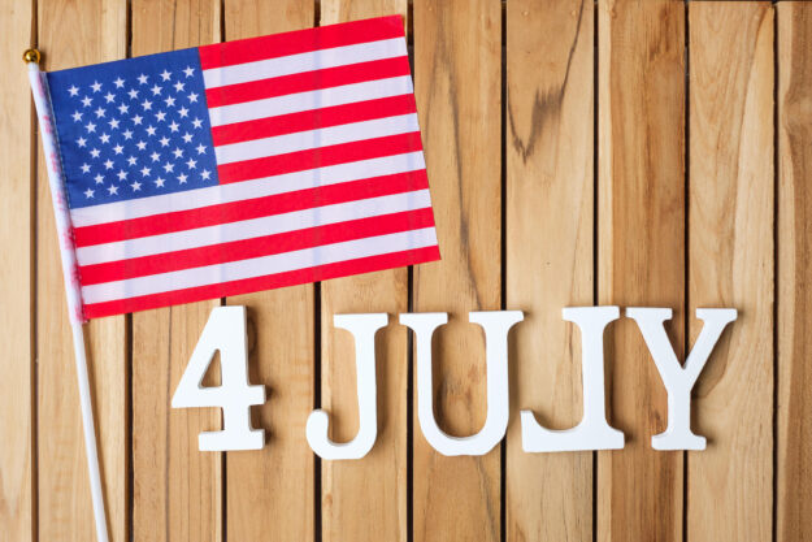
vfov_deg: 25.5
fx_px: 1196
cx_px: 406
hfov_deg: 37.5
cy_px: 271
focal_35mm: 53
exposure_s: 1/320
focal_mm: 35
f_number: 4
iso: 200
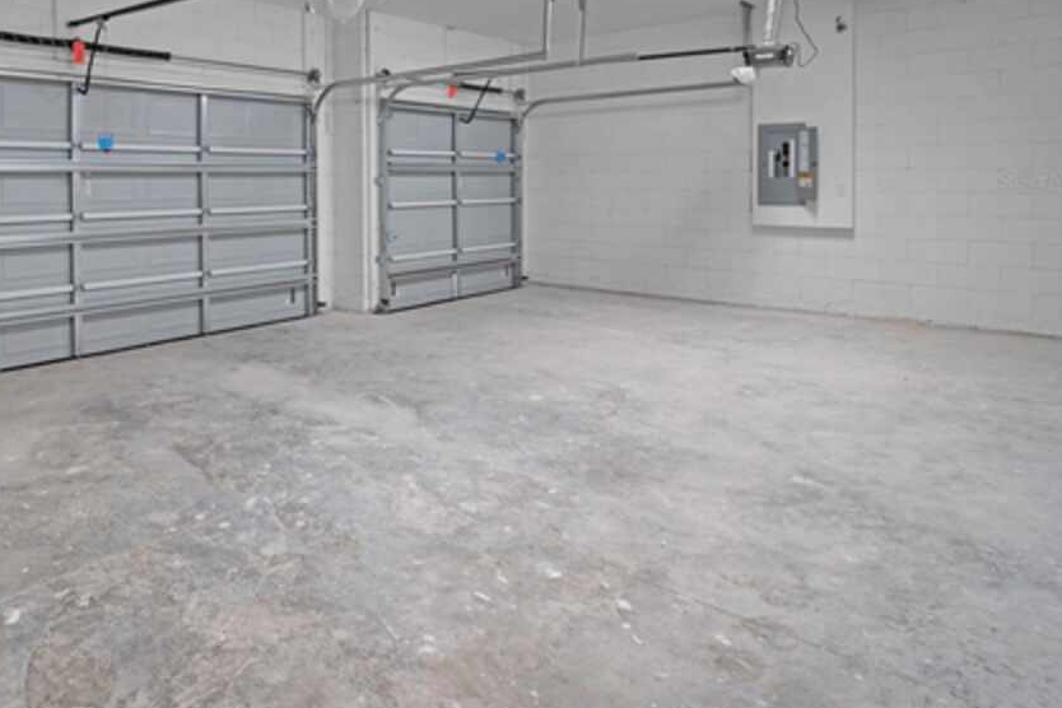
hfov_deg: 71.3
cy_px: 180
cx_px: 274
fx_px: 678
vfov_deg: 52.7
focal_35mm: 23
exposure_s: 1/8
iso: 250
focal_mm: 10
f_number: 9
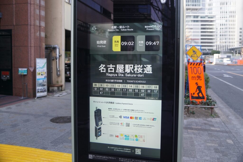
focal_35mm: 33
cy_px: 81
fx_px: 223
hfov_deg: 57.2
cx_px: 122
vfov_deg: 40.0
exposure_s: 1/60
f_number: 4
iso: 100
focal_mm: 22
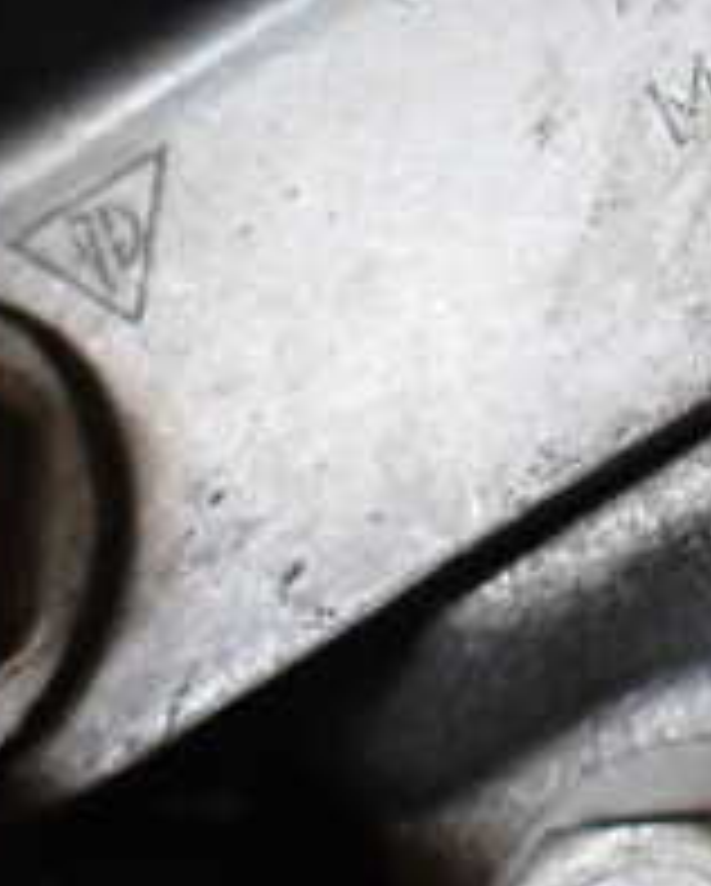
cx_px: 1066
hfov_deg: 15.9
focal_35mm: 89
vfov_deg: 20.5
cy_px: -72
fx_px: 2337
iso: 400
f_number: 2.3
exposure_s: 1/125
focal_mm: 5.4
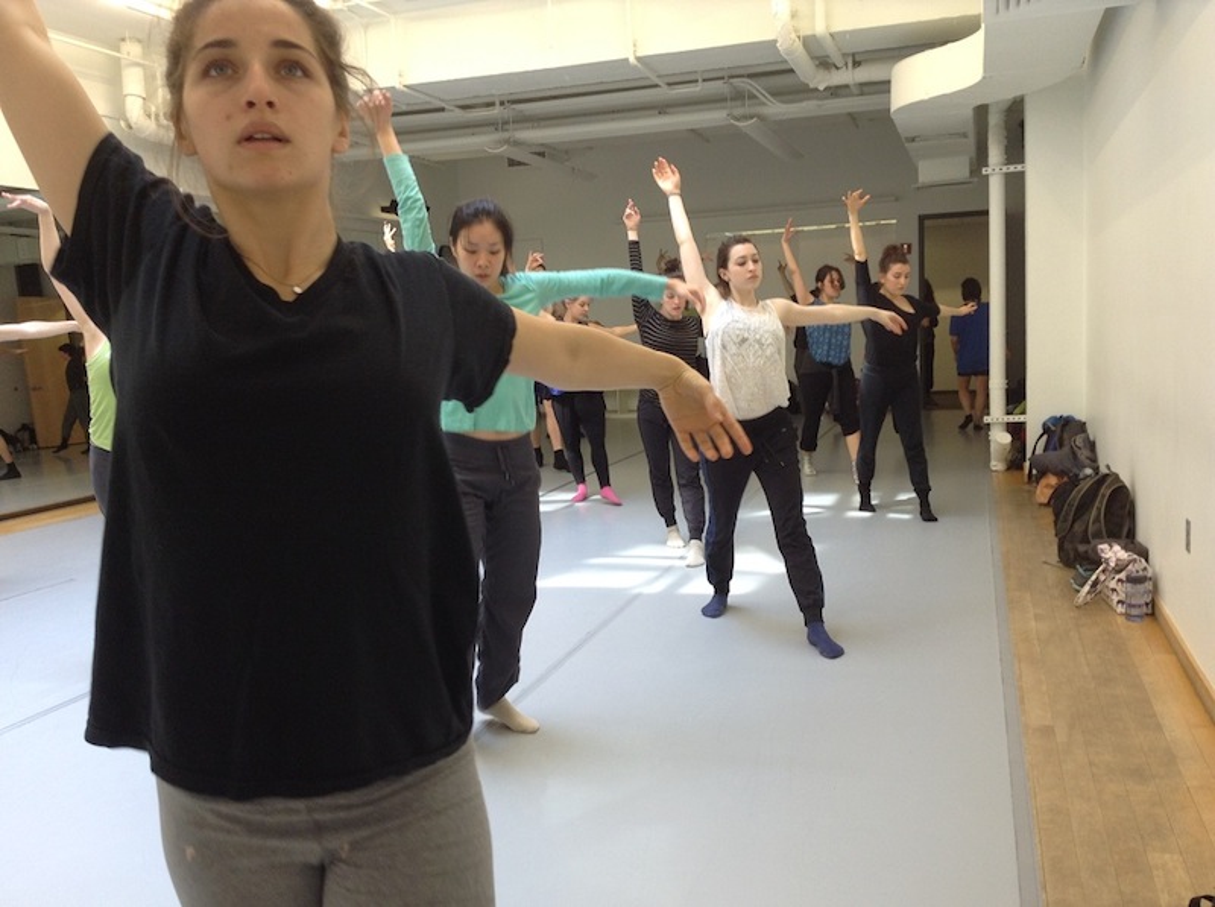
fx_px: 1156
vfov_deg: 42.8
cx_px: 608
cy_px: 454
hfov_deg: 55.4
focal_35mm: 33
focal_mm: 3.3
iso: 32
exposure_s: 1/40
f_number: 2.4
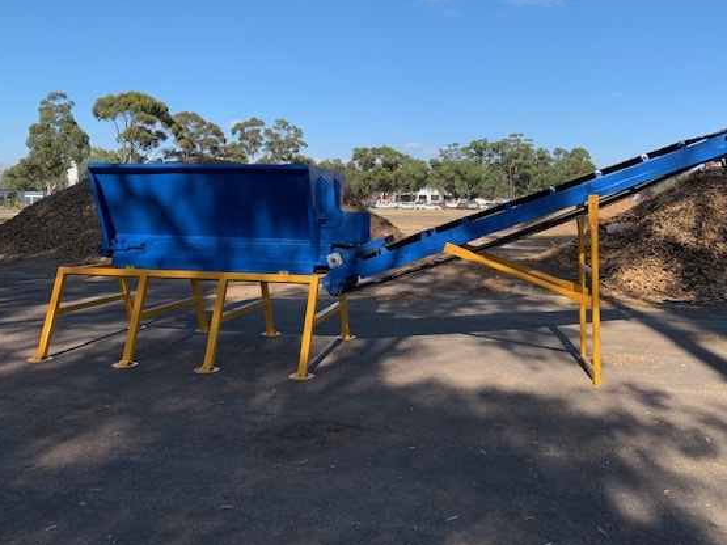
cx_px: 371
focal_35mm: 30
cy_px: 237
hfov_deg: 60.0
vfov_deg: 46.7
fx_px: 630
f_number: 1.8
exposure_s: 1/1689
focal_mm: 4.25
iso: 25
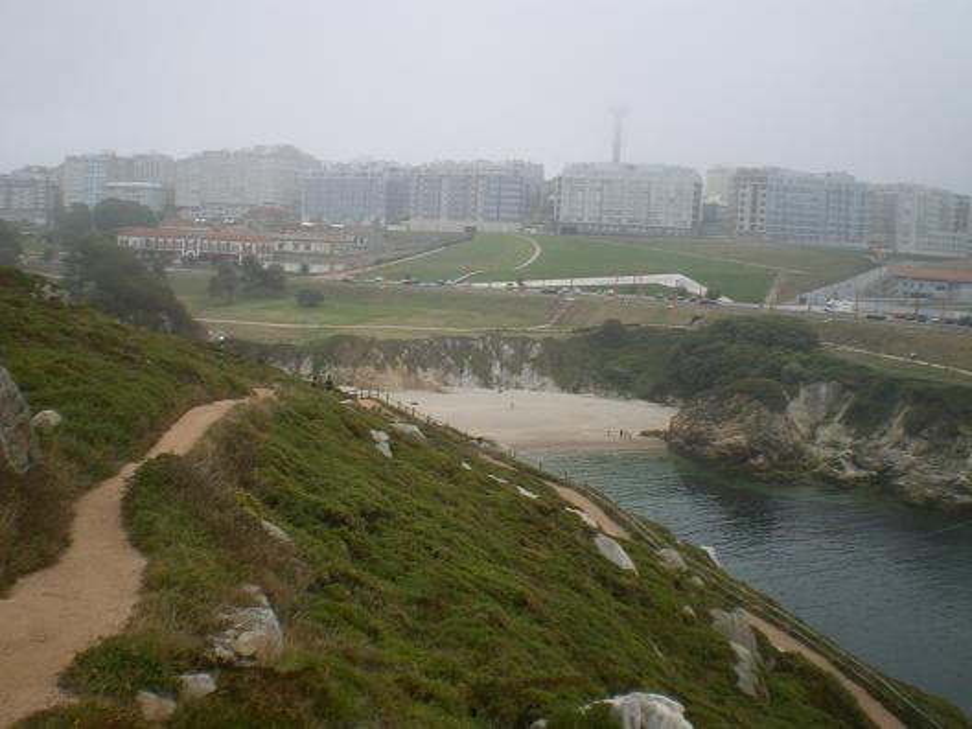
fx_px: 1067
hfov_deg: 49.0
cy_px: 364
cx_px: 486
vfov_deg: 37.7
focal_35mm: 38
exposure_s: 1/250
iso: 64
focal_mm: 6.3
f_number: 4.6
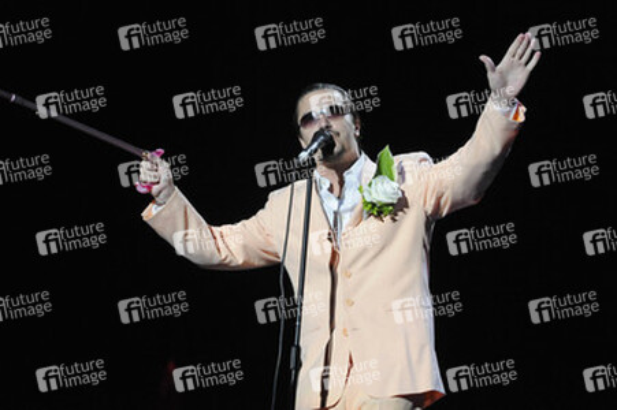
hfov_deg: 15.9
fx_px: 2209
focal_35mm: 129
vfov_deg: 10.6
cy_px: 205
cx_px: 308
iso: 2000
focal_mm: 86
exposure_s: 1/250
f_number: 4
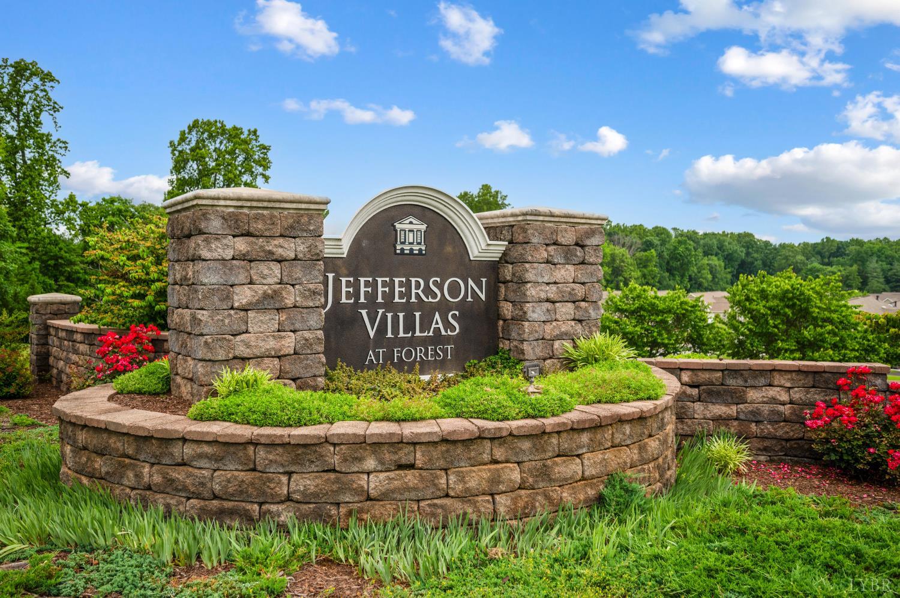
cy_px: 299
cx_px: 450
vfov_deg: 43.5
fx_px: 749
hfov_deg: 62.0
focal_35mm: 30
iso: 160
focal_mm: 30
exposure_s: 1/250
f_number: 4
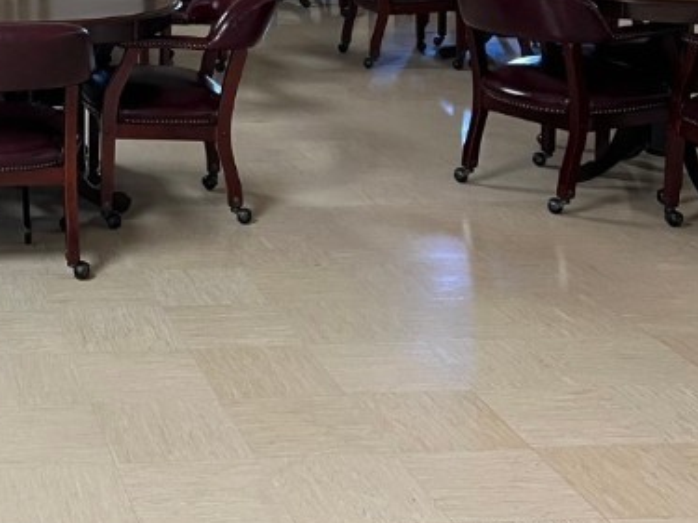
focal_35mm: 71
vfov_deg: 20.0
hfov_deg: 25.5
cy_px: -19
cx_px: -58
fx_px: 1431
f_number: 1.5
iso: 125
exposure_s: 1/60
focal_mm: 5.7
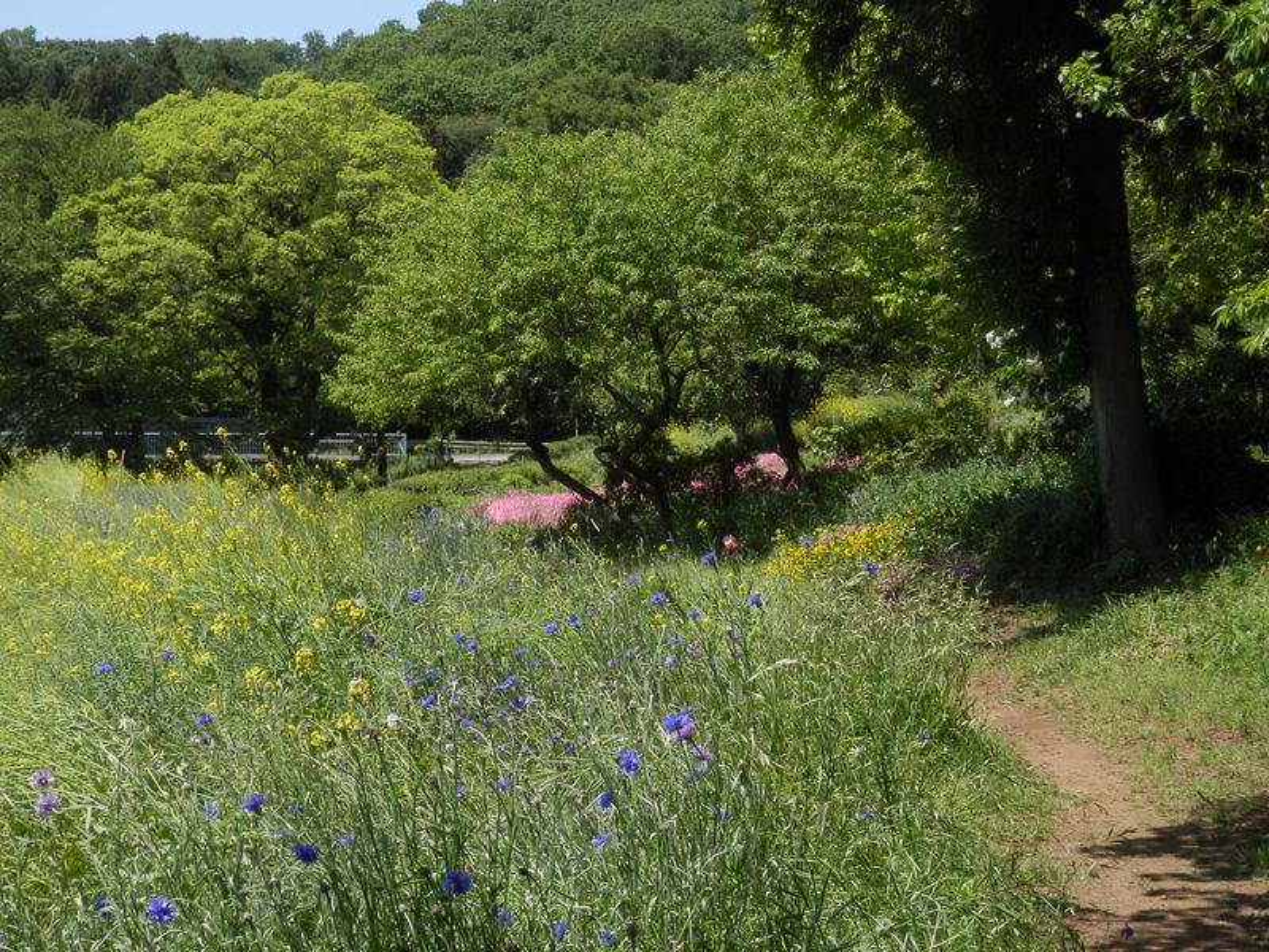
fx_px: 2200
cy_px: 476
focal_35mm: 60
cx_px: 634
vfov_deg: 24.4
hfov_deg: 32.2
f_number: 4.2
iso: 80
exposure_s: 1/500
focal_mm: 10.8
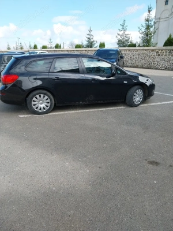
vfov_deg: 67.3
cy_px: 116
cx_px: 86
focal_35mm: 26
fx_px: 173
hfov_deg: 53.1
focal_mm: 4
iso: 25
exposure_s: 1/435
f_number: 1.8
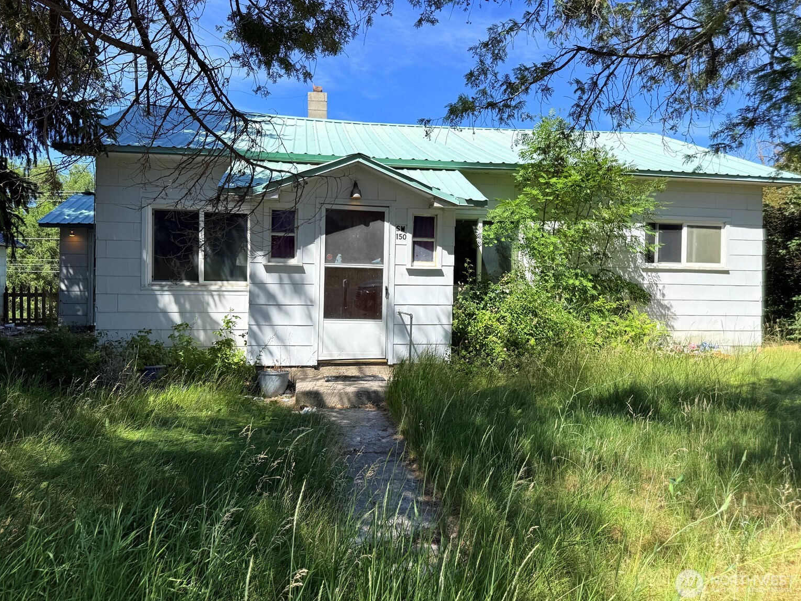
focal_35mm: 25
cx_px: 393
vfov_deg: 54.9
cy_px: 292
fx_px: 578
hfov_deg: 69.4
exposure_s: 1/2907
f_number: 1.78
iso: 80
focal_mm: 6.76
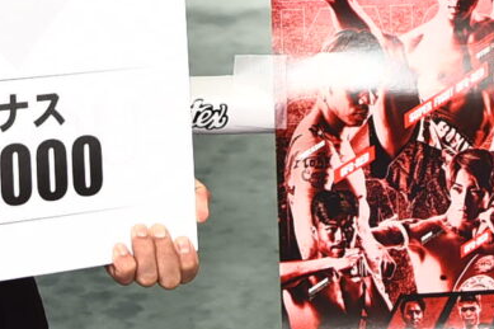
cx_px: 460
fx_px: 2304
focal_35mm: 168
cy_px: -260
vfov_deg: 7.9
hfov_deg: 12.1
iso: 800
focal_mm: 34
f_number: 4
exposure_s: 1/200
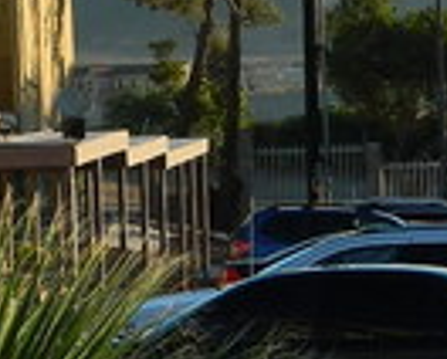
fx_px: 3206
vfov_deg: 6.4
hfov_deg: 8.0
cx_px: 173
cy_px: 20
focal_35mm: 242
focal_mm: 7.3
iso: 80
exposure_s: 1/500
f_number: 3.5
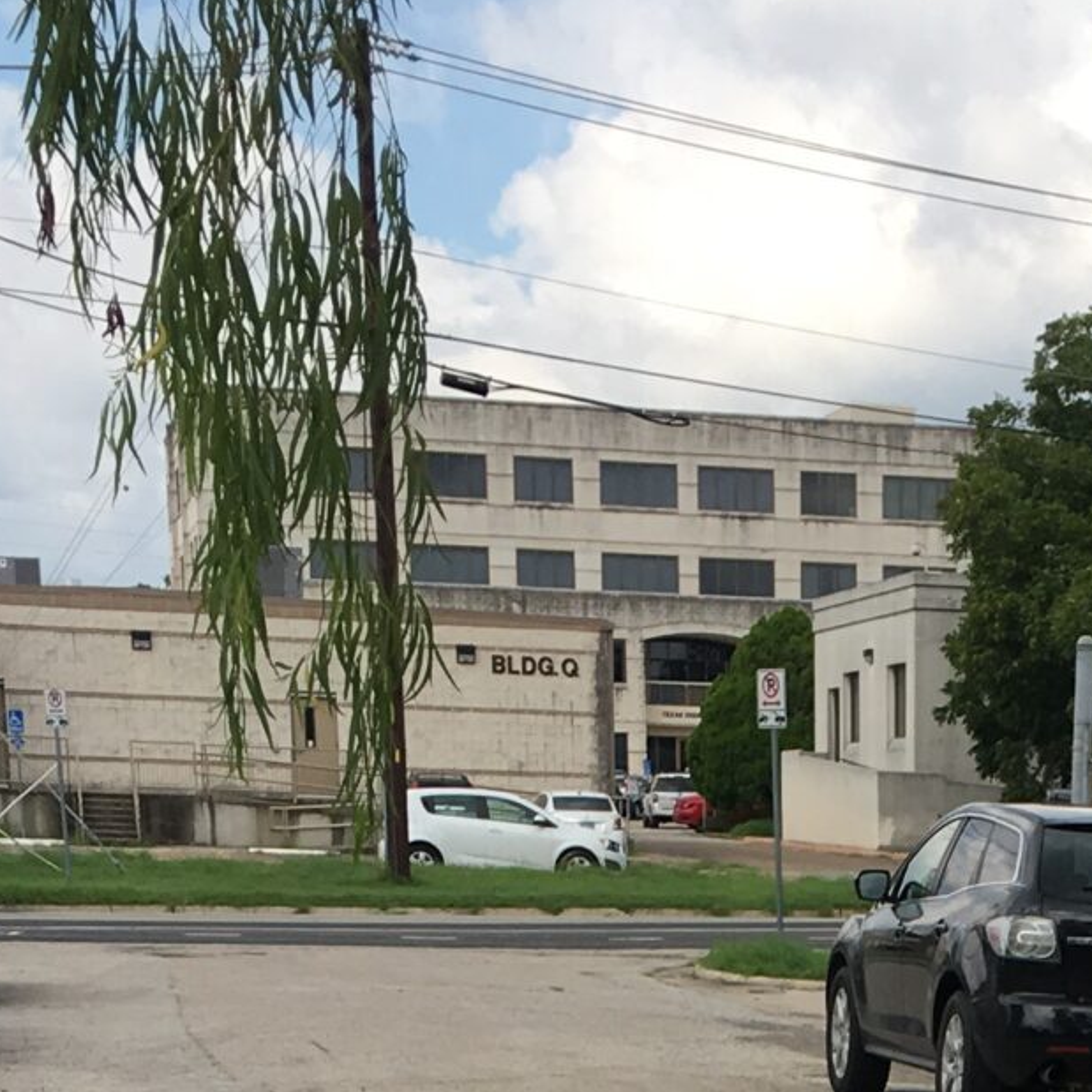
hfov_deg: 16.1
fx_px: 3783
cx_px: 1060
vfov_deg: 14.5
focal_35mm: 106
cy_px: 1939
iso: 25
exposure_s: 1/1148
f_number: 2.2
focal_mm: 4.15
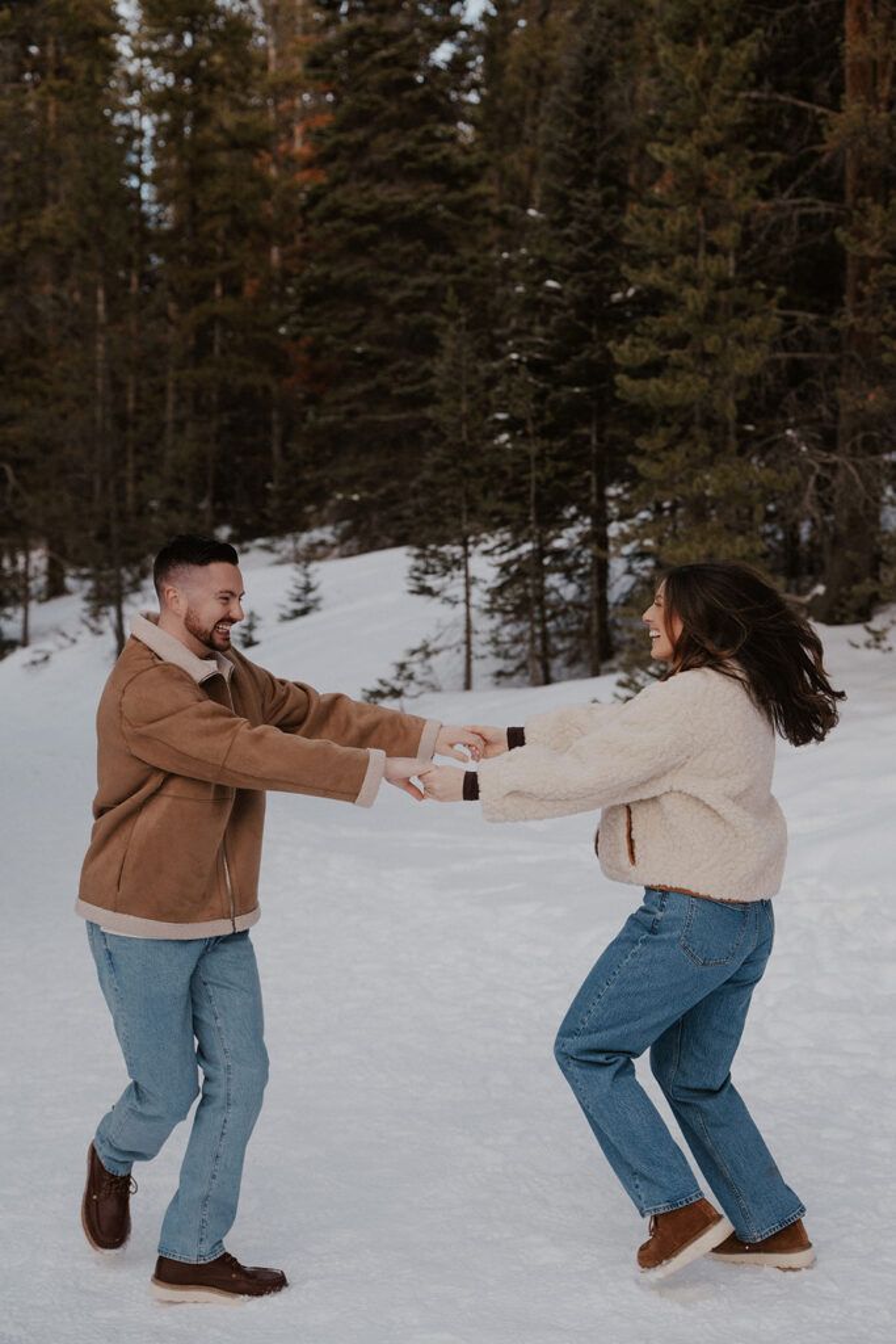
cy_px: 672
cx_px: 448
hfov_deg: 27.5
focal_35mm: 49
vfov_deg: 40.3
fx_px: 1829
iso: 400
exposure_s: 1/500
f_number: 3.2
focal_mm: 49
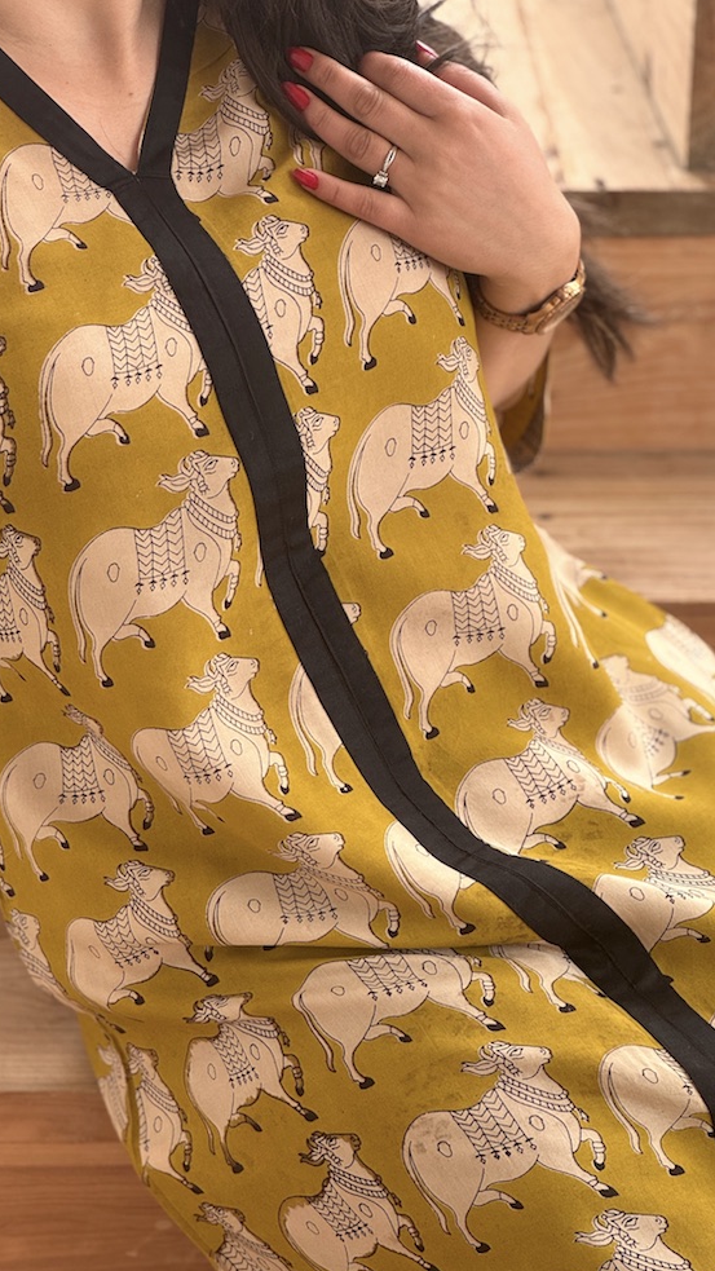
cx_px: 391
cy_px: 643
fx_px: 2865
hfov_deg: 14.2
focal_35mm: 85
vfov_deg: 25.0
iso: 64
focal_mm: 9
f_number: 2.8
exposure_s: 1/99
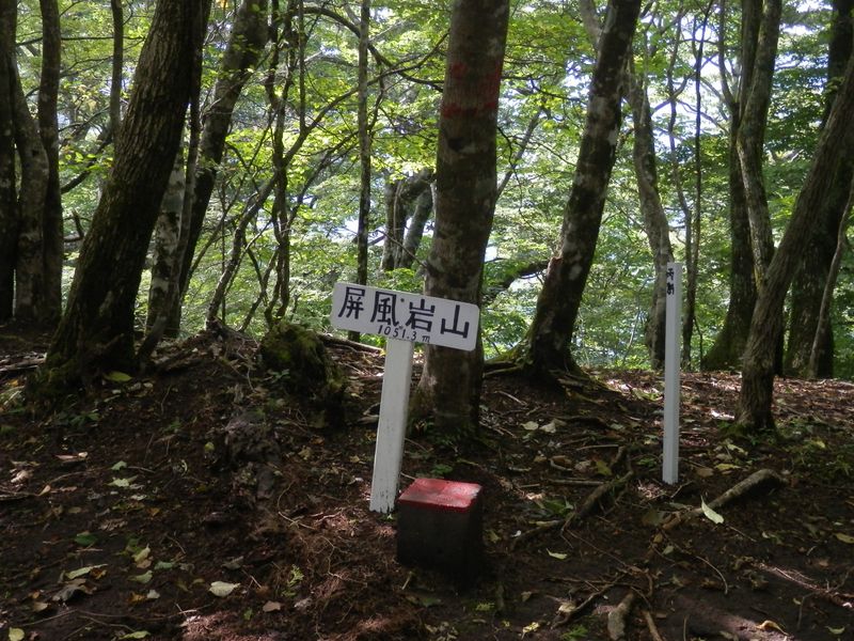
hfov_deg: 38.9
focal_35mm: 49
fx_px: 1209
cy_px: 320
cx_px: 427
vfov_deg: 29.7
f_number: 4
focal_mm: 8.9
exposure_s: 1/80
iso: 200
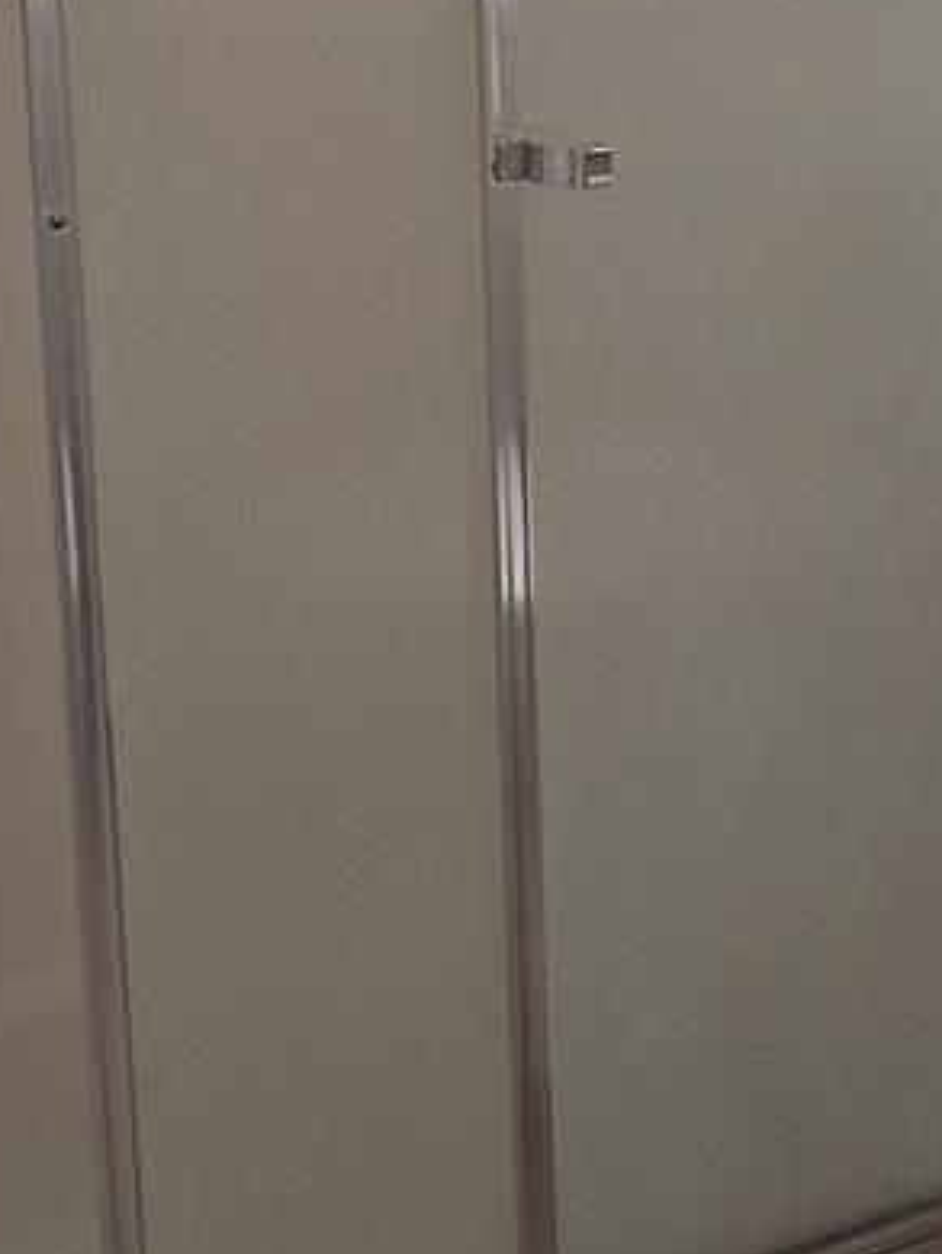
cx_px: 781
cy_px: 87
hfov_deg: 18.3
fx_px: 2900
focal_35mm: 80
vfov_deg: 23.6
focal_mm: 3.98
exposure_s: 1/100
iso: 320
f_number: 1.8
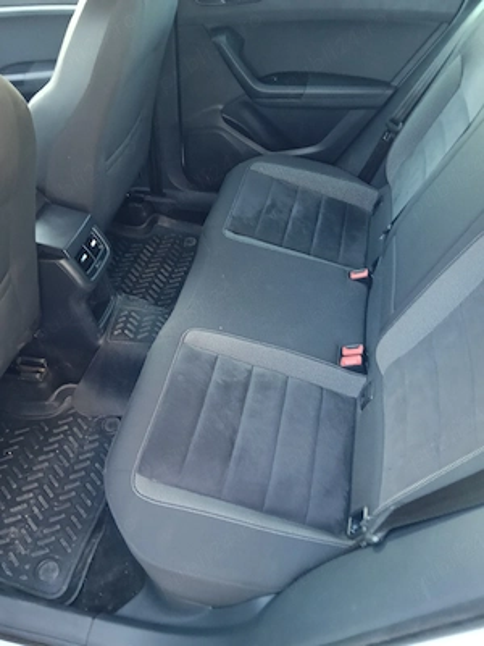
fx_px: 503
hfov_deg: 51.4
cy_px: 323
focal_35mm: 27
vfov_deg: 65.3
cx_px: 242
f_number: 1.8
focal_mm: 3.98
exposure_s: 1/25
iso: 800
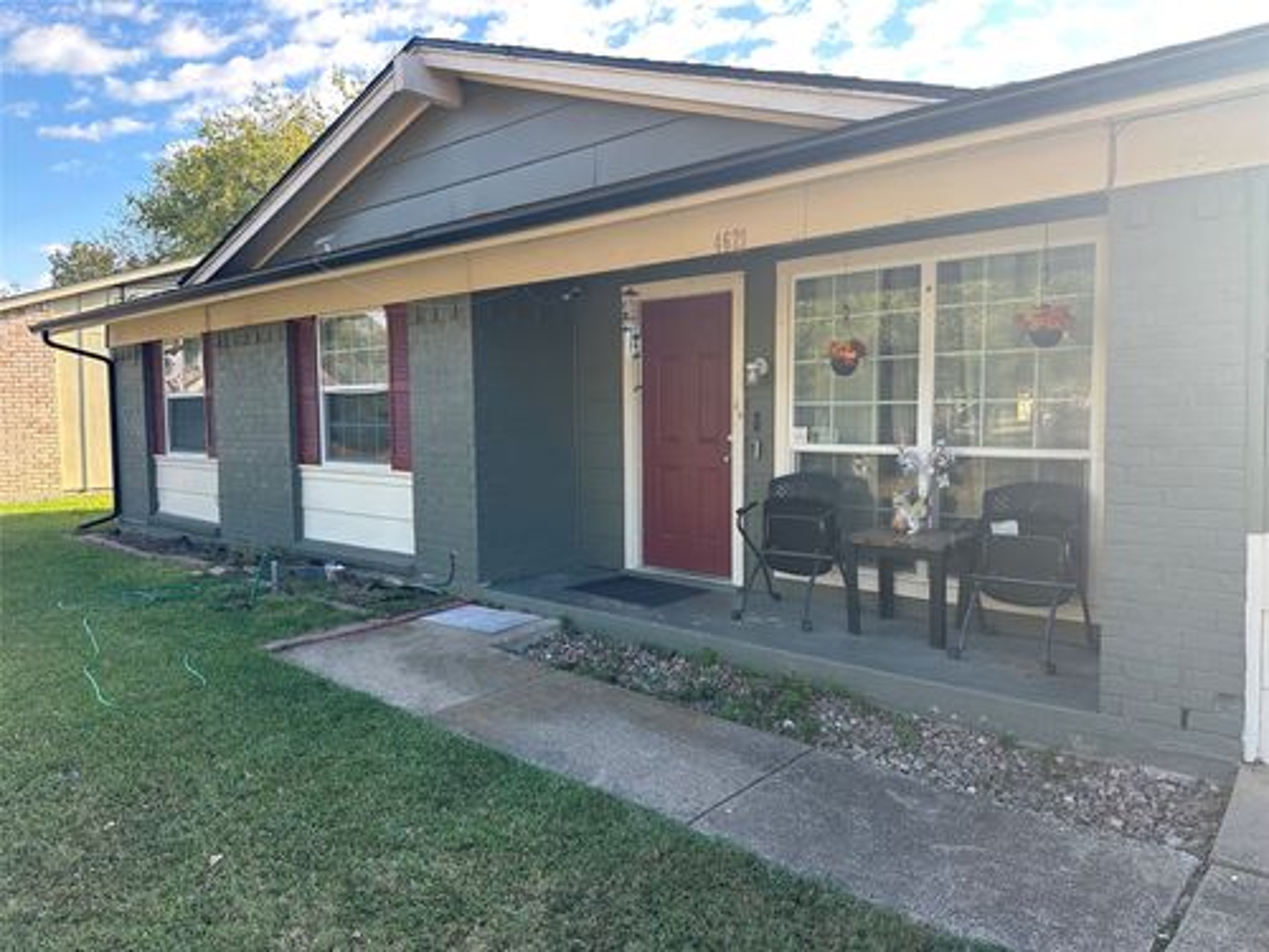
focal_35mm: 24
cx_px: 634
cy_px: 476
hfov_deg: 71.6
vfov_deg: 56.8
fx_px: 880
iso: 80
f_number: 1.78
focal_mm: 6.86
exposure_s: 1/580
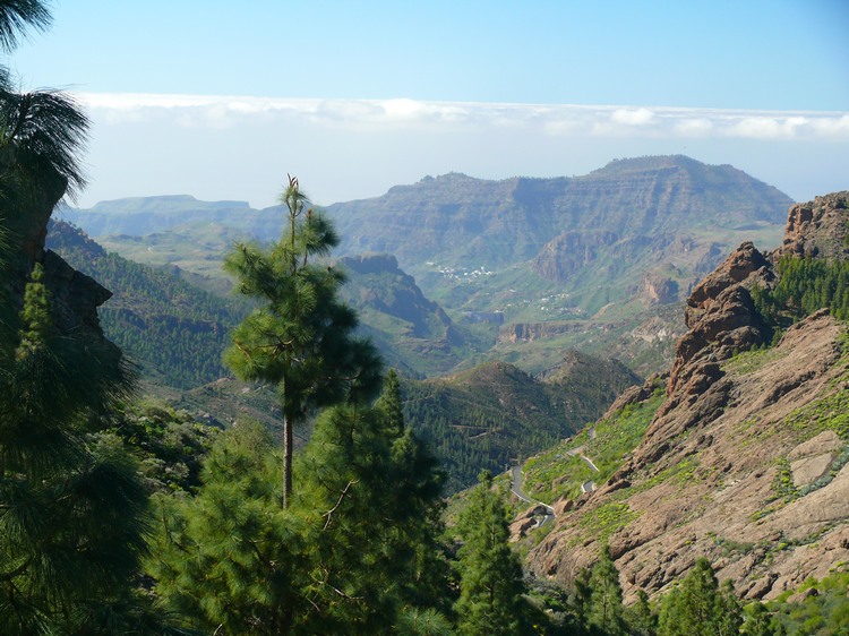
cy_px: 318
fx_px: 2158
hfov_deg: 22.3
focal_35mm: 88
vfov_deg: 16.8
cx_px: 424
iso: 100
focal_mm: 18.6
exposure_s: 1/200
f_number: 4
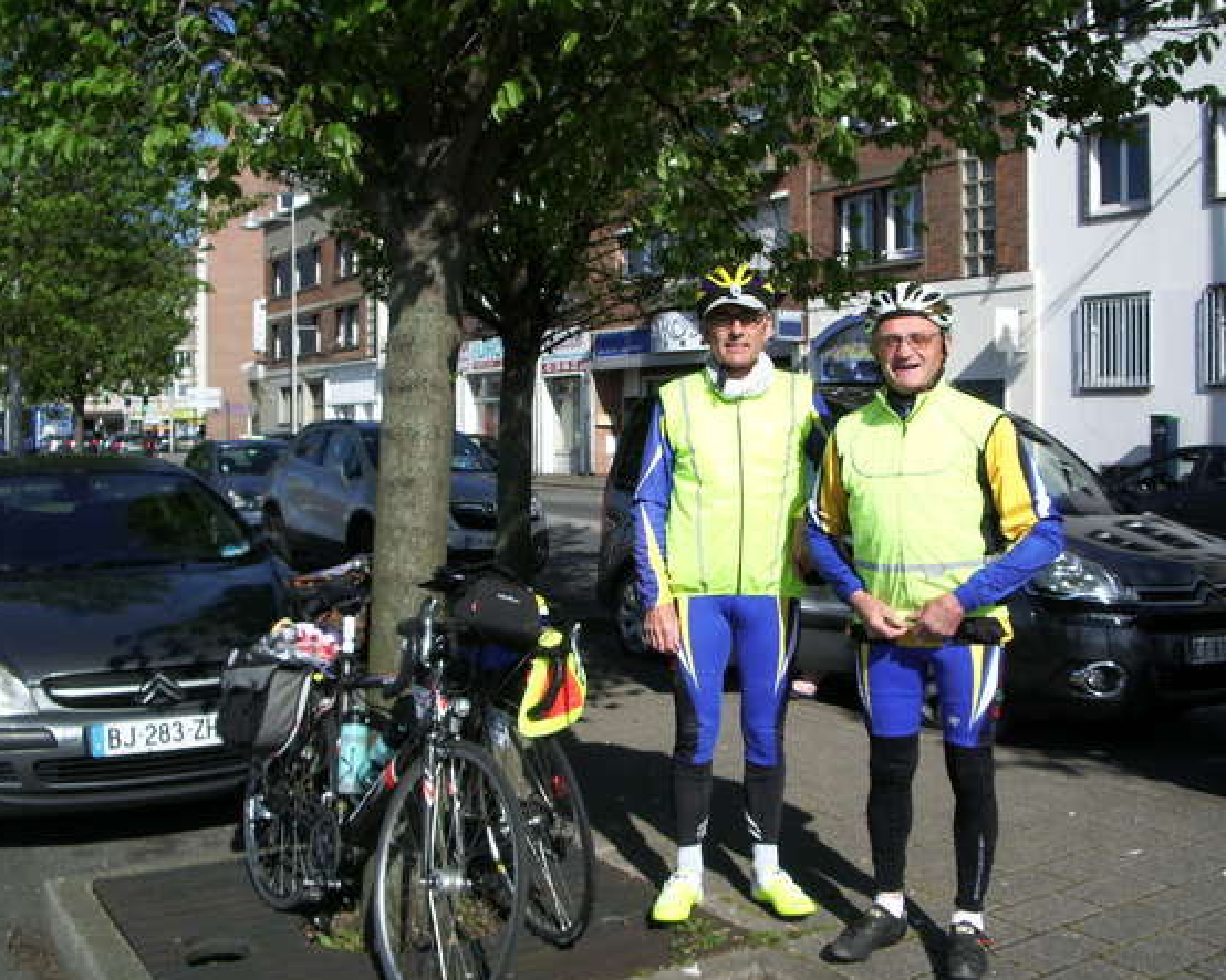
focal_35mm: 37
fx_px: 1342
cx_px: 651
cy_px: 496
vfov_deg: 40.1
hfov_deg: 49.1
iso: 50
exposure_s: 1/500
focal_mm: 5.8
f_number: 4.3
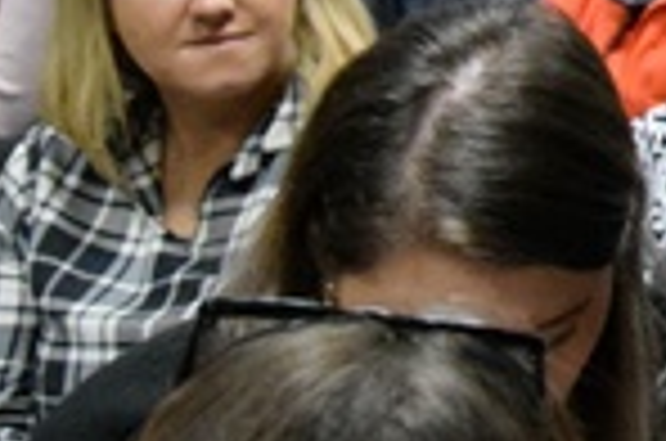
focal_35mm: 256
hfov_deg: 7.7
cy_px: -495
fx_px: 4726
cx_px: 1390
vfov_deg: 5.2
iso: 4500
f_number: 4.5
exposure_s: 1/100
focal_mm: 28
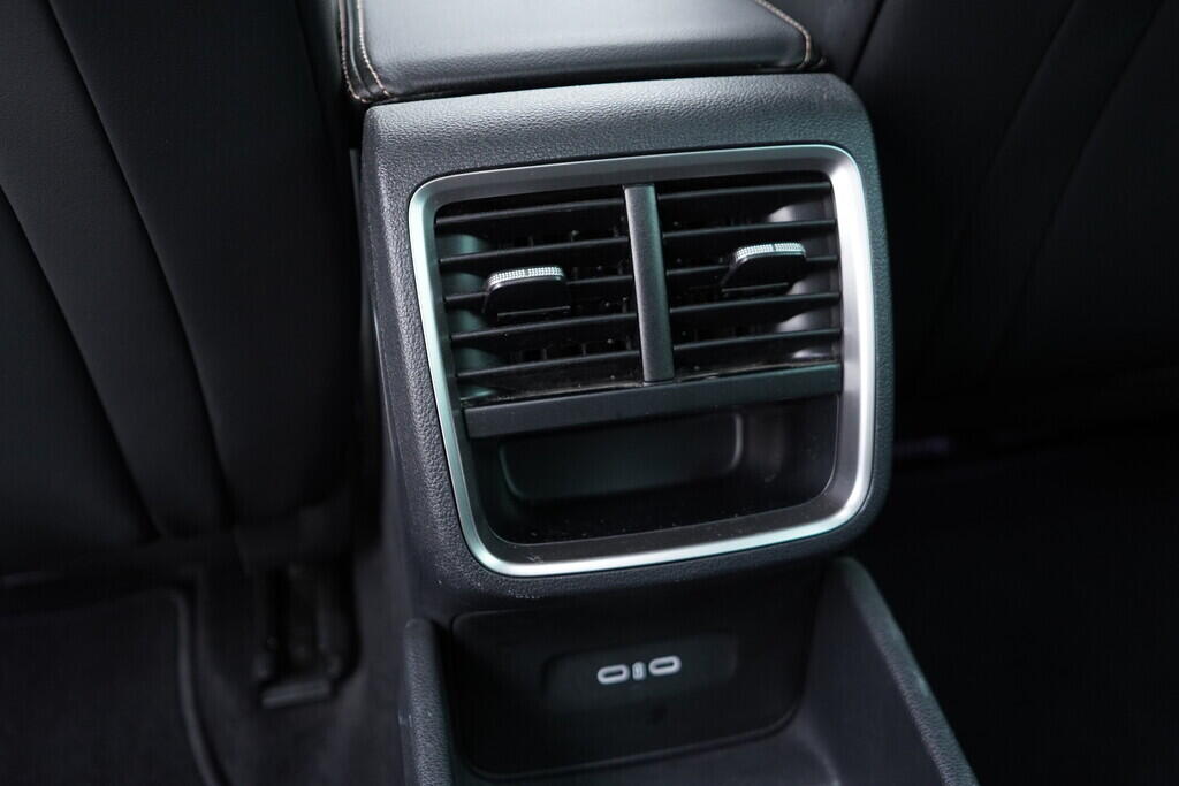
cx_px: 590
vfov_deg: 36.9
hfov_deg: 53.1
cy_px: 393
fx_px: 1179
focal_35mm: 36
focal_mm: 24
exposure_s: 1/40
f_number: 2.8
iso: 640
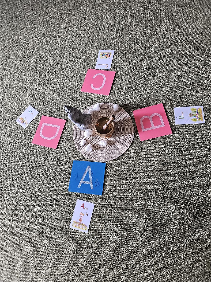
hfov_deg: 58.9
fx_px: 187
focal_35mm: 23
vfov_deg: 73.9
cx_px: 106
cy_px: 141
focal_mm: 6.3
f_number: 1.7
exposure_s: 1/100
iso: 160
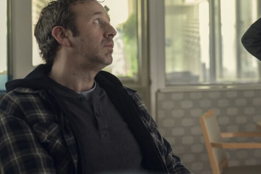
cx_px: 225
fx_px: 660
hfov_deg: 22.0
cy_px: 52
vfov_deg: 15.0
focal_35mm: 91
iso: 2200
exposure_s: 1/200
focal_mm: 50
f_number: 2.8
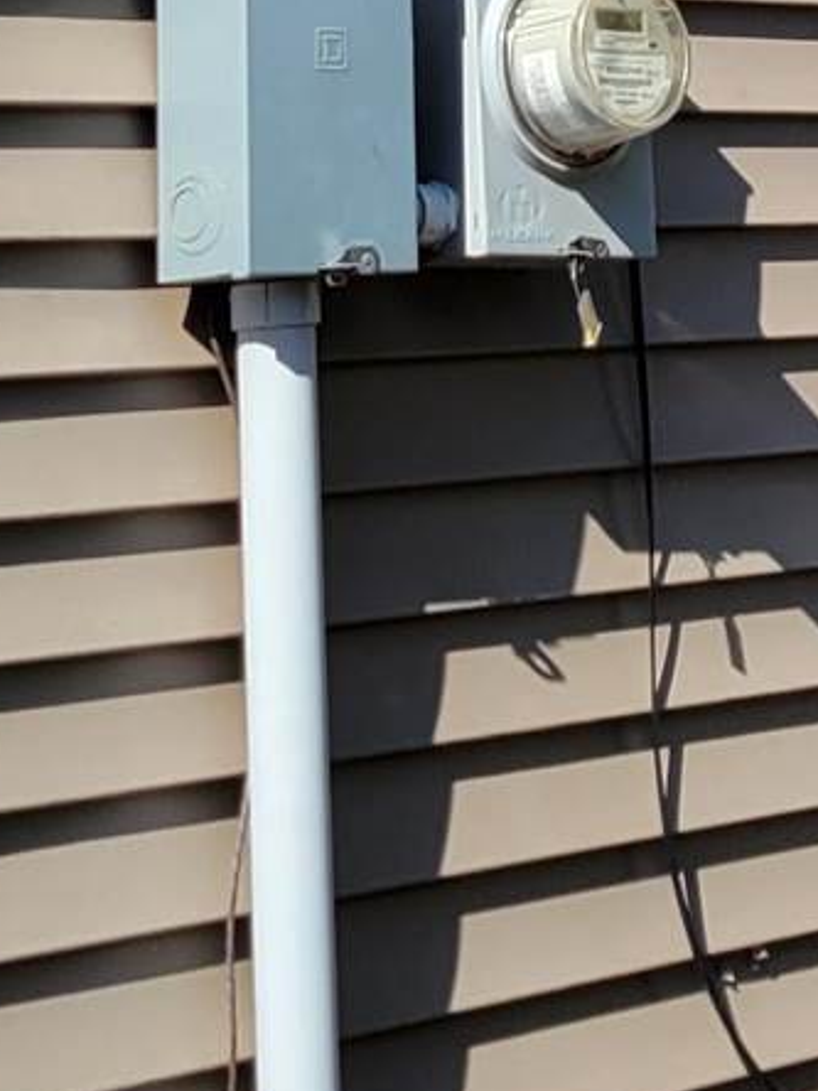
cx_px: 1061
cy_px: -720
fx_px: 4254
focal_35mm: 135
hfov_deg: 10.7
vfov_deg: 13.5
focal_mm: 5.4
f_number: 1.8
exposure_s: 1/1632
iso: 40
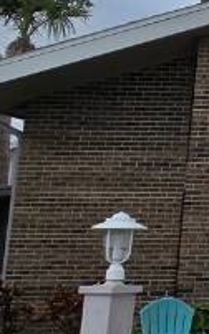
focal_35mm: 70
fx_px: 639
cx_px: 677
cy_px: 157
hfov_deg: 10.4
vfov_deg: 29.4
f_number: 2.2
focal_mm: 2.2
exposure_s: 1/2021
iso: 50
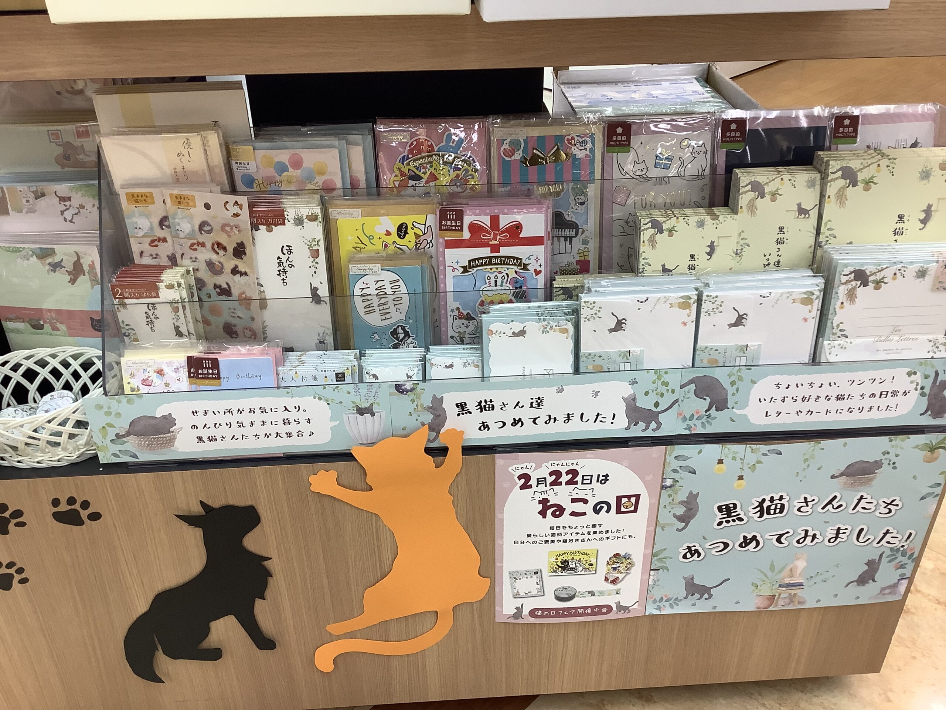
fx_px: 847
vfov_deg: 45.4
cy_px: 355
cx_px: 473
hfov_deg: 58.4
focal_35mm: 31
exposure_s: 1/50
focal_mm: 3.3
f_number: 2.4
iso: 64
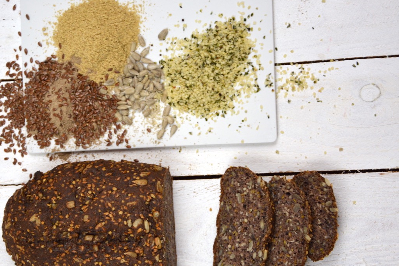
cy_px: 152
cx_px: 161
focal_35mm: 85
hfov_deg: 24.0
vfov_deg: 16.1
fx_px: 938
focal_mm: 45
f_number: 4.8
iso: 560
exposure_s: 1/60
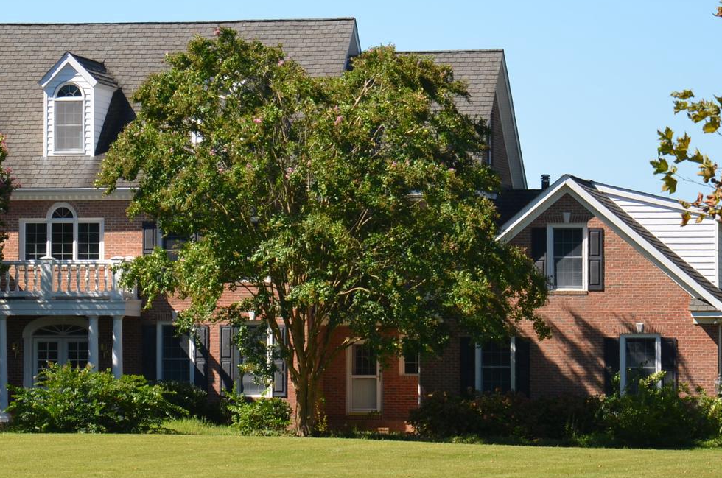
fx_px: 4704
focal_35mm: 235
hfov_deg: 8.8
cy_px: 195
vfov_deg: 5.8
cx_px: 208
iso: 100
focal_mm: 75
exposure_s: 1/250
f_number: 7.1
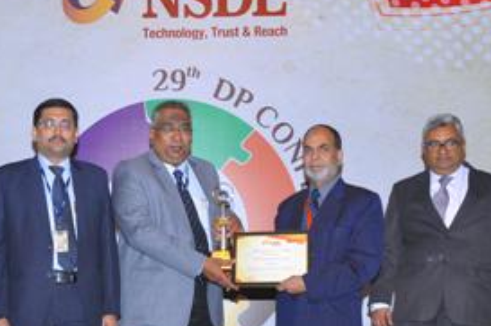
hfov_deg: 25.3
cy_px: 255
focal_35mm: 80
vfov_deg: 16.9
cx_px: 185
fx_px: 1089
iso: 1250
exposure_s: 1/80
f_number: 6.3
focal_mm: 28
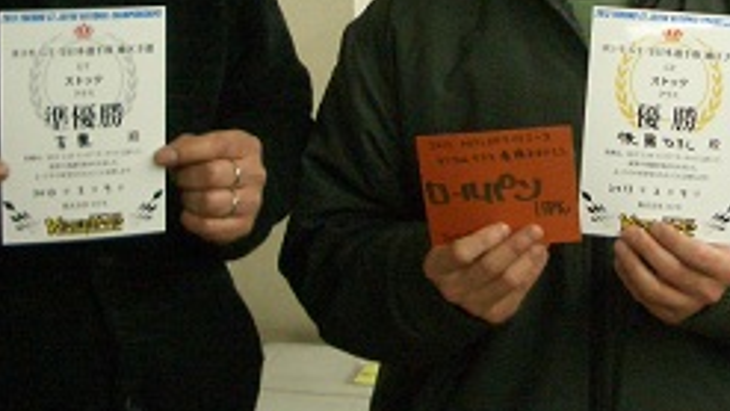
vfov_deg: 14.9
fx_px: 1529
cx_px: 514
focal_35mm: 79
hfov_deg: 26.6
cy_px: -41
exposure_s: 1/40
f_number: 2.6
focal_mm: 5.8
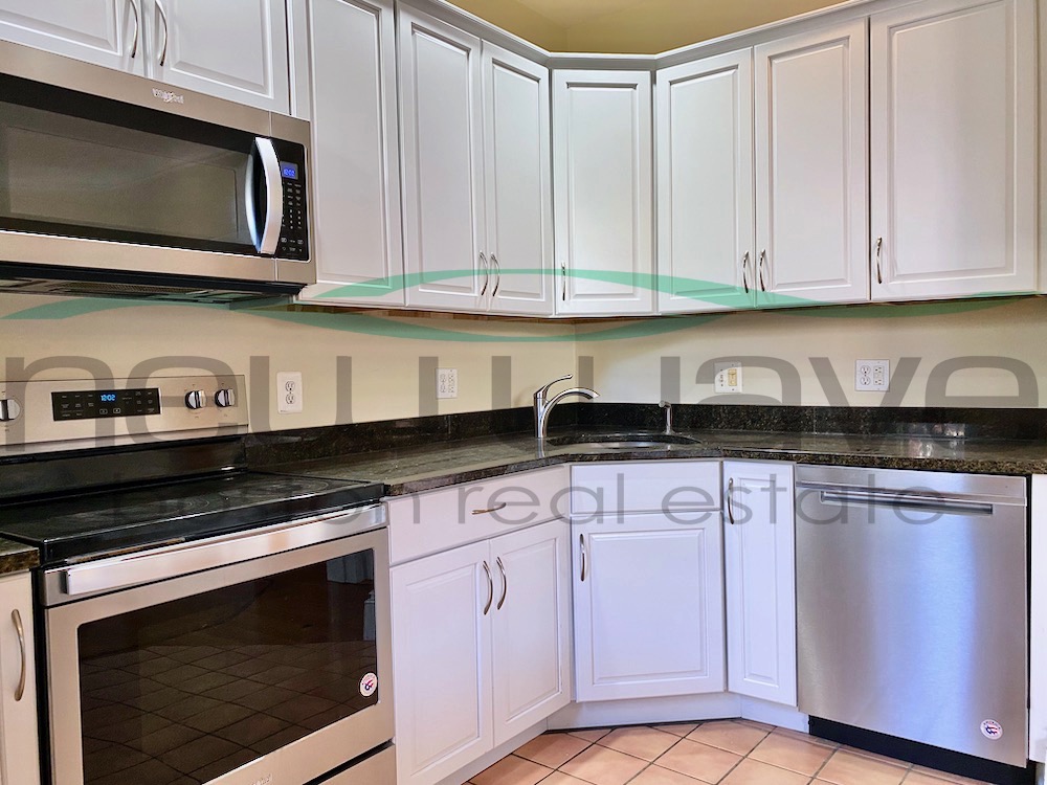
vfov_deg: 53.1
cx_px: 524
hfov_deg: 67.3
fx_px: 786
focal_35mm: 26
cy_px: 392
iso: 125
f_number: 1.8
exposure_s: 1/60
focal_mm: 4.25
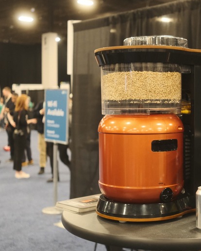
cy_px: 125
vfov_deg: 32.5
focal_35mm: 58
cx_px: 151
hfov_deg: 25.9
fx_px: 431
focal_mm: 27
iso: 4000
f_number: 2.8
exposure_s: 1/60
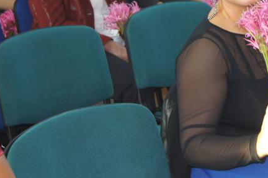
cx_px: 245
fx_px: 929
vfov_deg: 10.9
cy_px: 45
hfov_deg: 16.2
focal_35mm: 125
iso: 800
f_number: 5.6
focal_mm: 45
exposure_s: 1/60
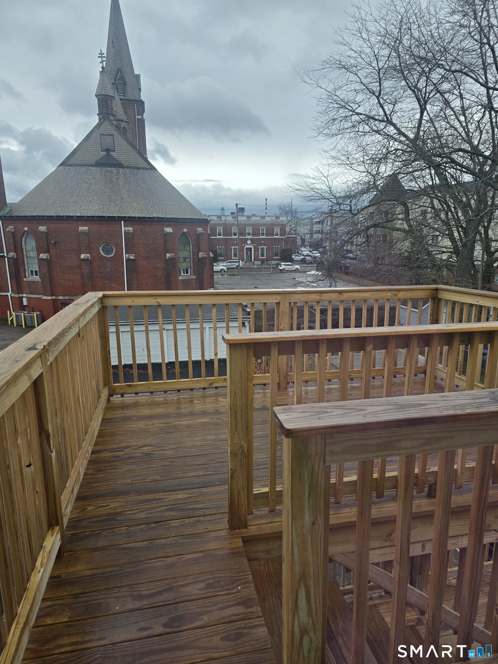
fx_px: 441
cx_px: 249
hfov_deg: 58.9
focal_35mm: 23
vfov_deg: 73.9
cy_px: 332
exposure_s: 1/125
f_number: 1.7
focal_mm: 6.3
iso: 12
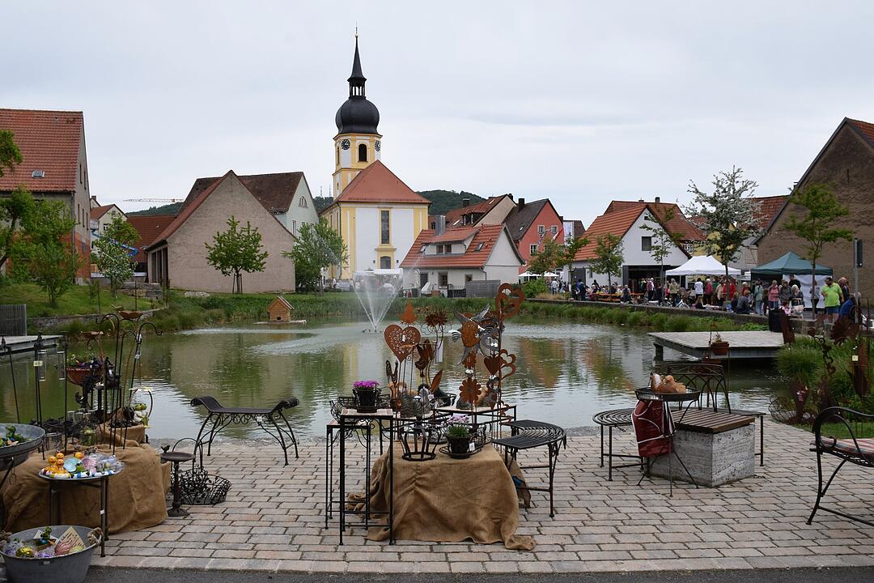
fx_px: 655
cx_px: 437
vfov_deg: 47.9
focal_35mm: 27
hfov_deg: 67.4
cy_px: 292
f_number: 13
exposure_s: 1/640
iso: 640
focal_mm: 18
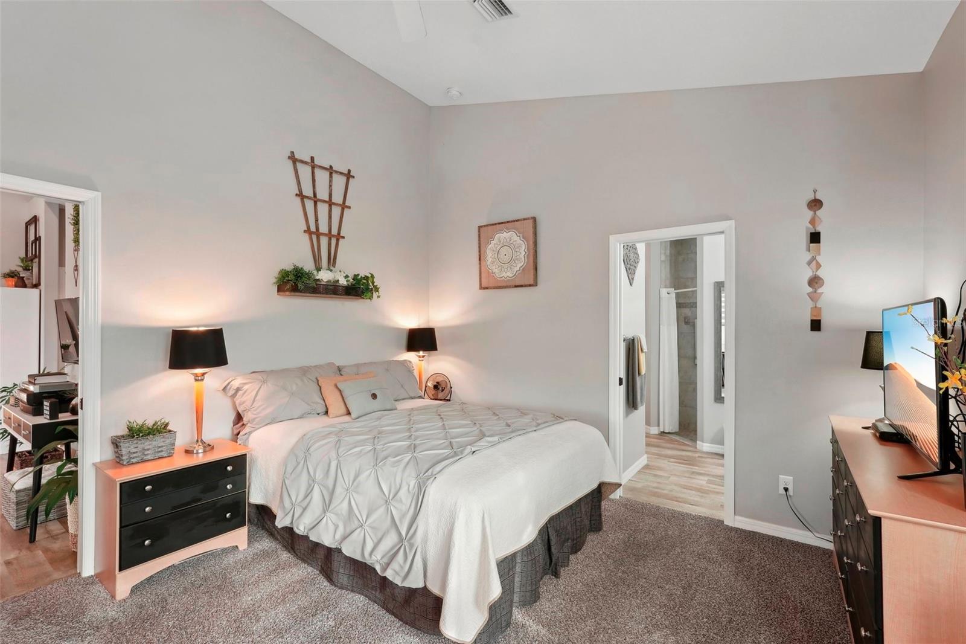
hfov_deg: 96.7
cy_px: 322
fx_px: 429
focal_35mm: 16
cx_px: 483
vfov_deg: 73.7
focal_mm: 16
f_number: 8
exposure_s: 1/8
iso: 400
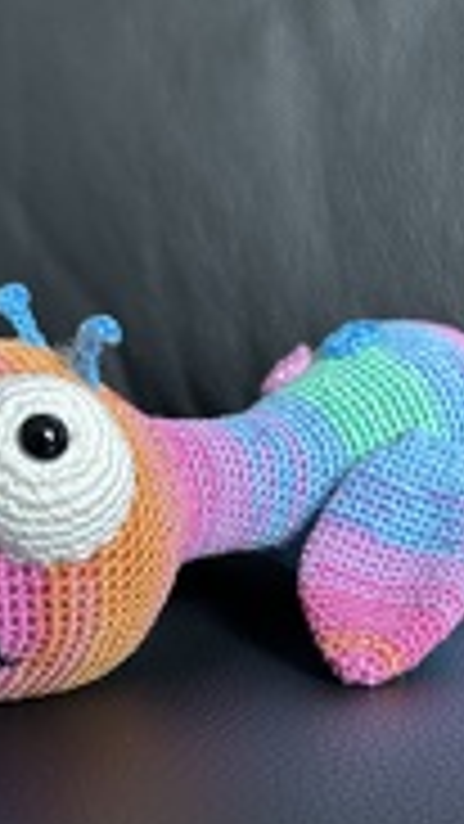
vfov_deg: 41.1
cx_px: 372
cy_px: 504
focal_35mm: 50
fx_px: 1093
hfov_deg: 23.6
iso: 250
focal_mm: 6.86
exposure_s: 1/60
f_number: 1.78
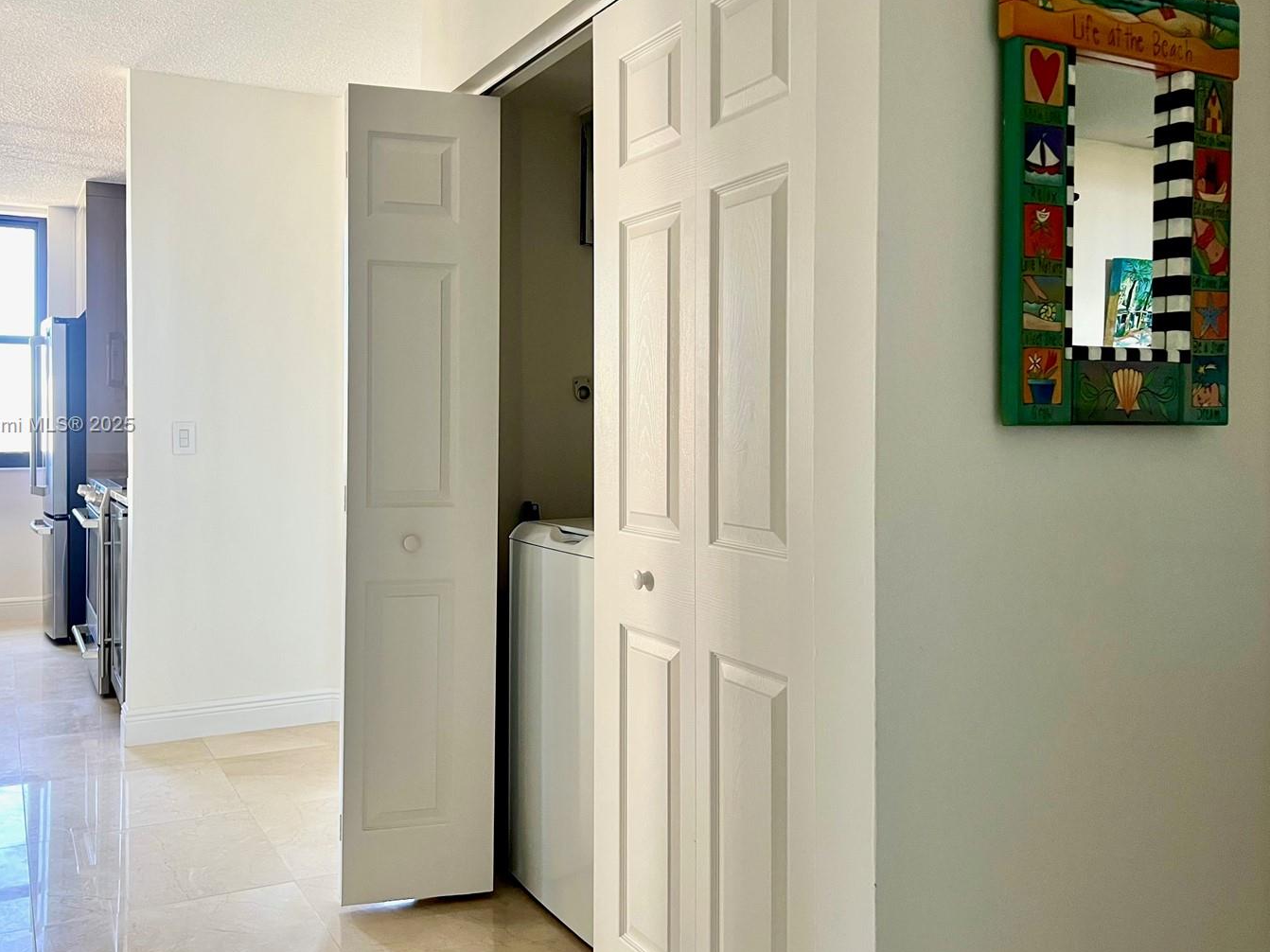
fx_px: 1137
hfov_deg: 58.3
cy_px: 426
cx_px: 589
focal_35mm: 31
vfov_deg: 45.4
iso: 125
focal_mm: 5.7
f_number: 1.5
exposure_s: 1/62
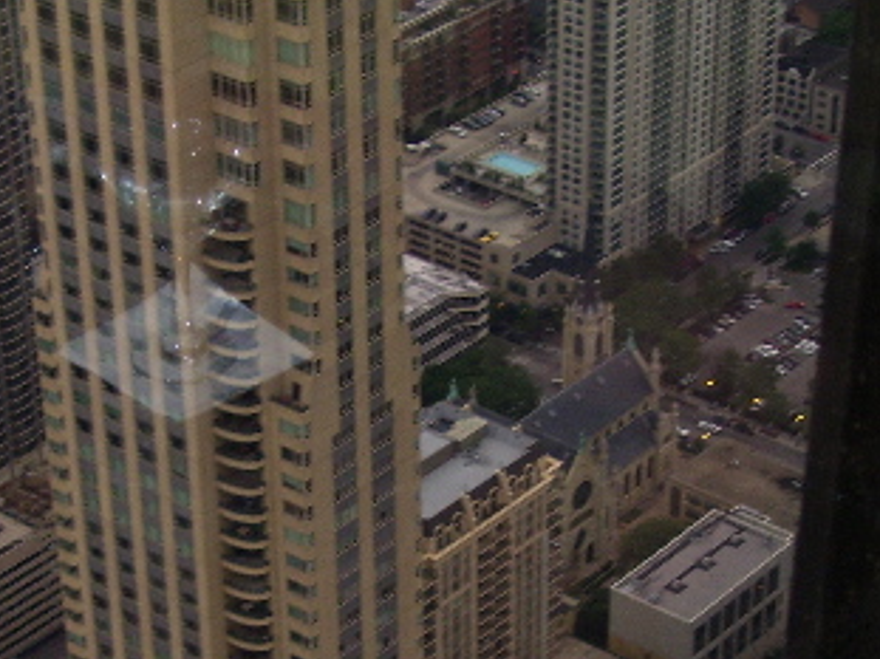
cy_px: 526
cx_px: 342
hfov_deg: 17.9
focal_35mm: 110
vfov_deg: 13.4
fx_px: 2795
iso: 125
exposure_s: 1/60
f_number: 3.4
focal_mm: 9.4
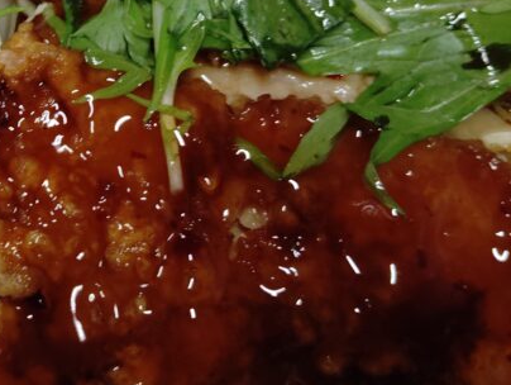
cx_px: -35
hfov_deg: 25.6
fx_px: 1049
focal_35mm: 71
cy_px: 63
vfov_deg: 20.5
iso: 620
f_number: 1.8
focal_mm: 4.22
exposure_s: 1/100
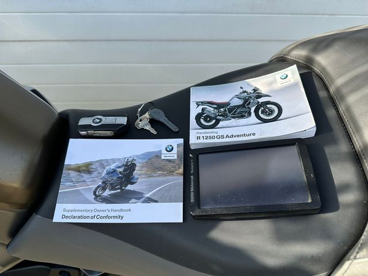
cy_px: 138
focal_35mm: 24
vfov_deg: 56.8
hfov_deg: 71.6
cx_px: 184
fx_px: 255
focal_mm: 6.86
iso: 80
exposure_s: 1/1062
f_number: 1.78
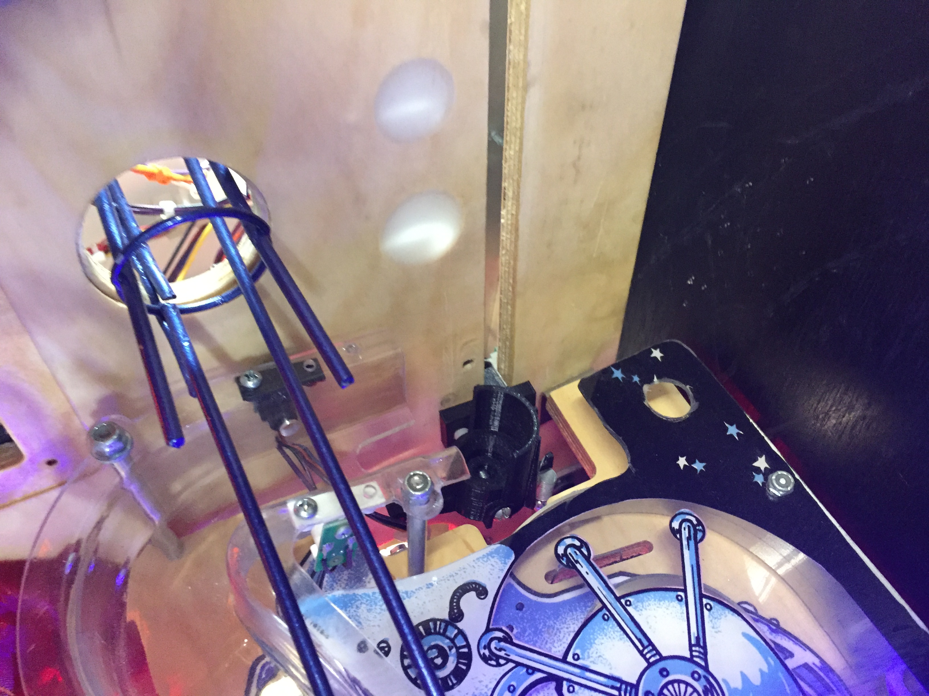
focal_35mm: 29
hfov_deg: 61.7
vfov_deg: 48.2
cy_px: 348
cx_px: 464
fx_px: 778
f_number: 2.2
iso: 320
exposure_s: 1/15
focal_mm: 4.15
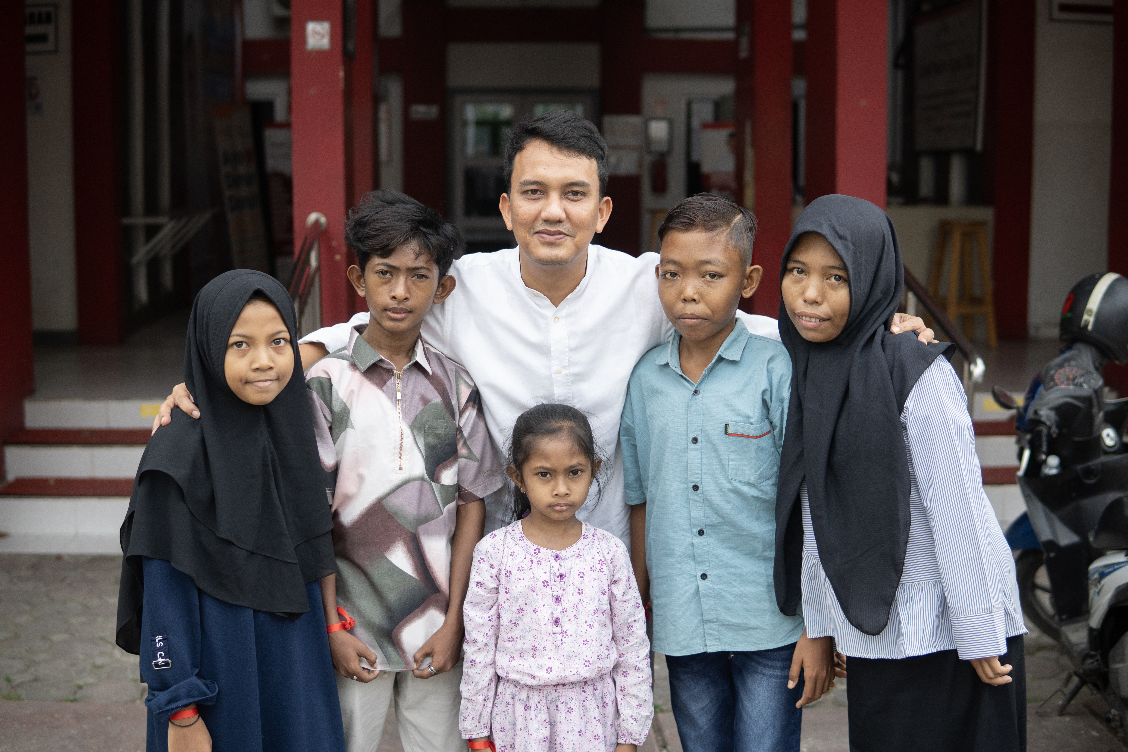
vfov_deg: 29.9
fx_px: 1410
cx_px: 564
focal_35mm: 45
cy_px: 376
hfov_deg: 43.6
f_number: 2
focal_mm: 30
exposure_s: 1/640
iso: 200
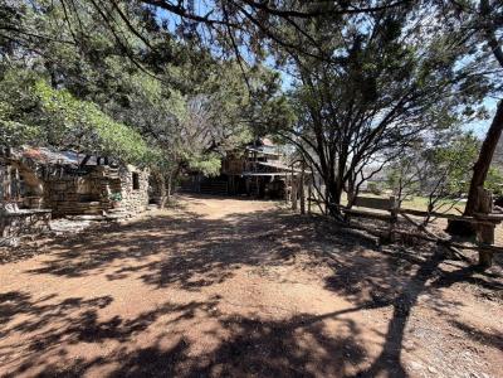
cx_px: 252
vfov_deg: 85.7
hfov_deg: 102.1
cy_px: 189
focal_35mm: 14
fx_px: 203
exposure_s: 1/502
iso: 50
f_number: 2.2
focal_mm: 2.22
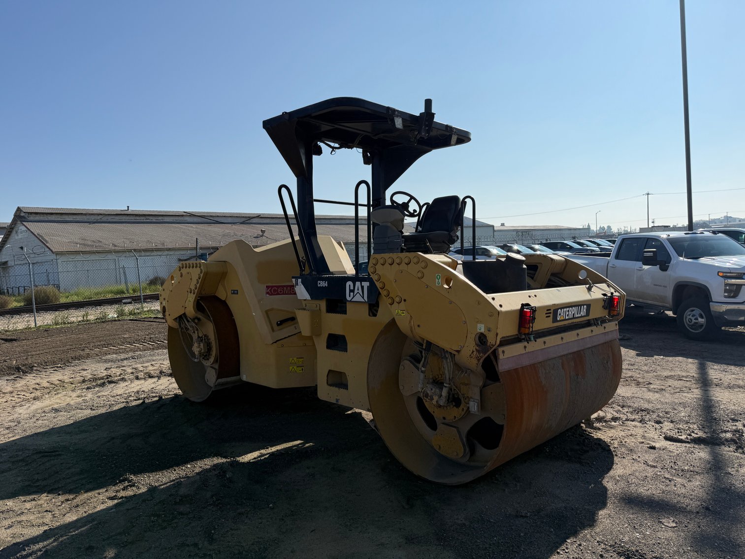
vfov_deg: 56.8
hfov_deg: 71.6
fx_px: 517
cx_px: 372
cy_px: 280
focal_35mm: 24
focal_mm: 6.76
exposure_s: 1/11905
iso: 80
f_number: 1.78
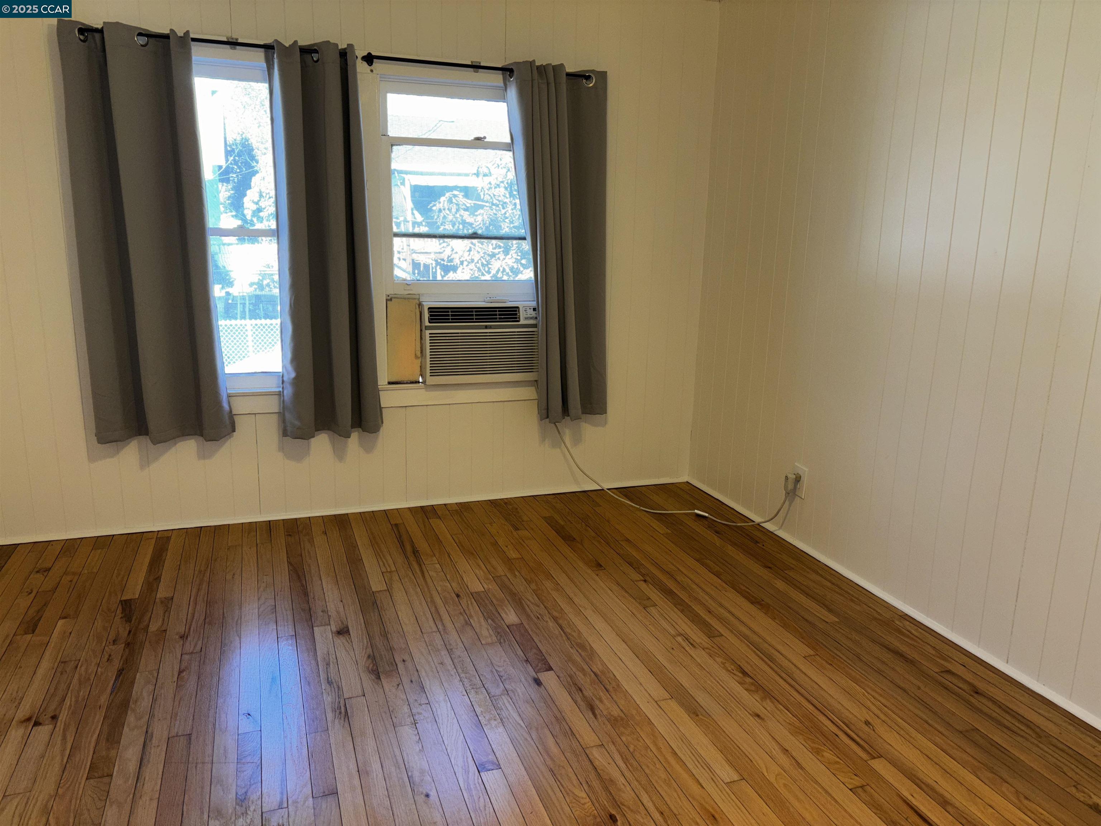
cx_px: 550
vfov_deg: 53.1
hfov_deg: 67.3
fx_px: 827
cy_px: 413
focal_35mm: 26
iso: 40
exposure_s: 1/30
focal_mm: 5.96
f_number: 1.6
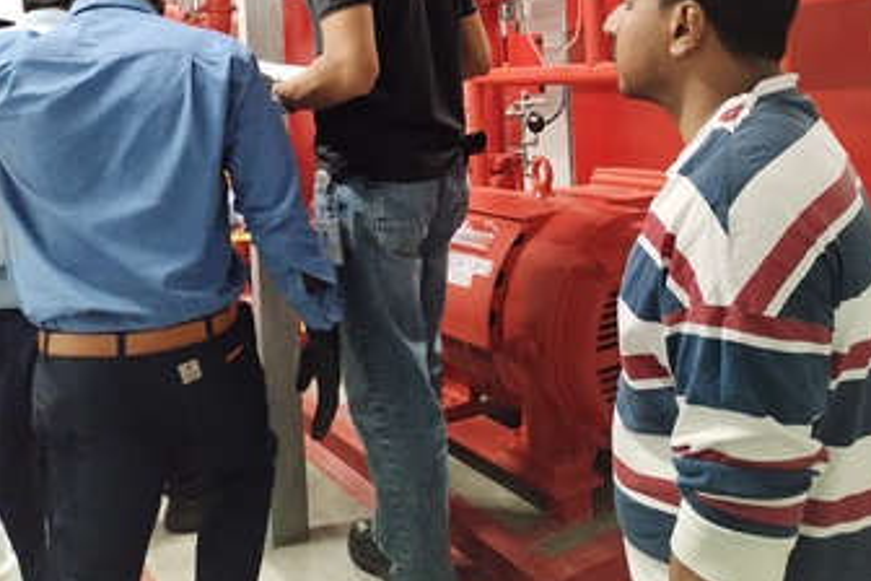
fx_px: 992
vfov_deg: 31.2
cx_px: 439
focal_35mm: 41
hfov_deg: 47.4
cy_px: 64
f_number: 1.8
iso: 2134
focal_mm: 4.75
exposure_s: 1/100
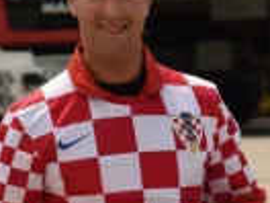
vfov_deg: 1.7
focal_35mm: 871
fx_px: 6792
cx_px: 266
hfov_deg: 2.3
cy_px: 376
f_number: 6.3
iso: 100
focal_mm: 105
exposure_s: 1/640
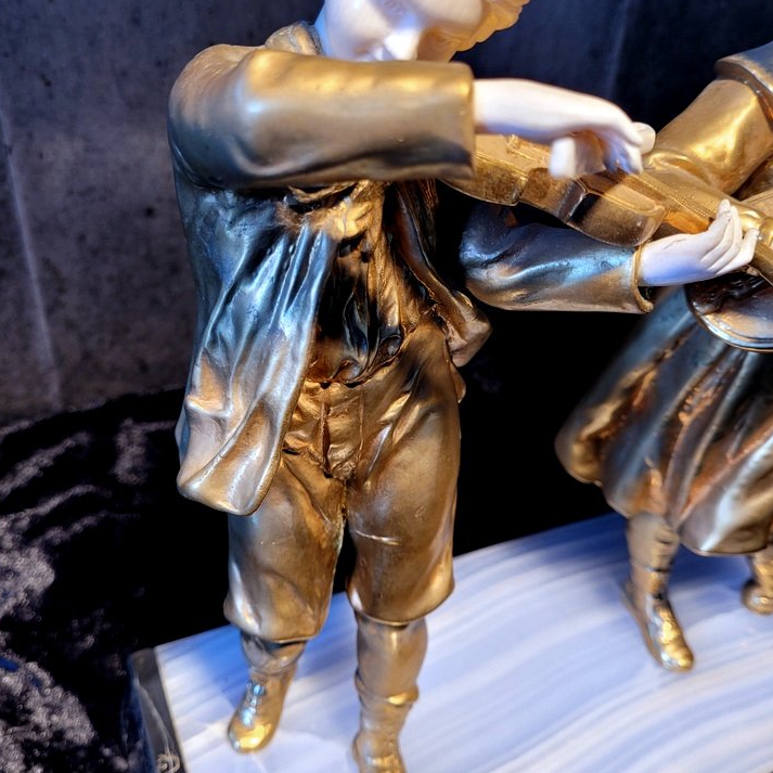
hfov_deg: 49.7
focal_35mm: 33
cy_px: 357
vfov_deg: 49.7
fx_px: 834
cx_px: 384
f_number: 1.8
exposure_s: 1/100
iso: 100
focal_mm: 5.4
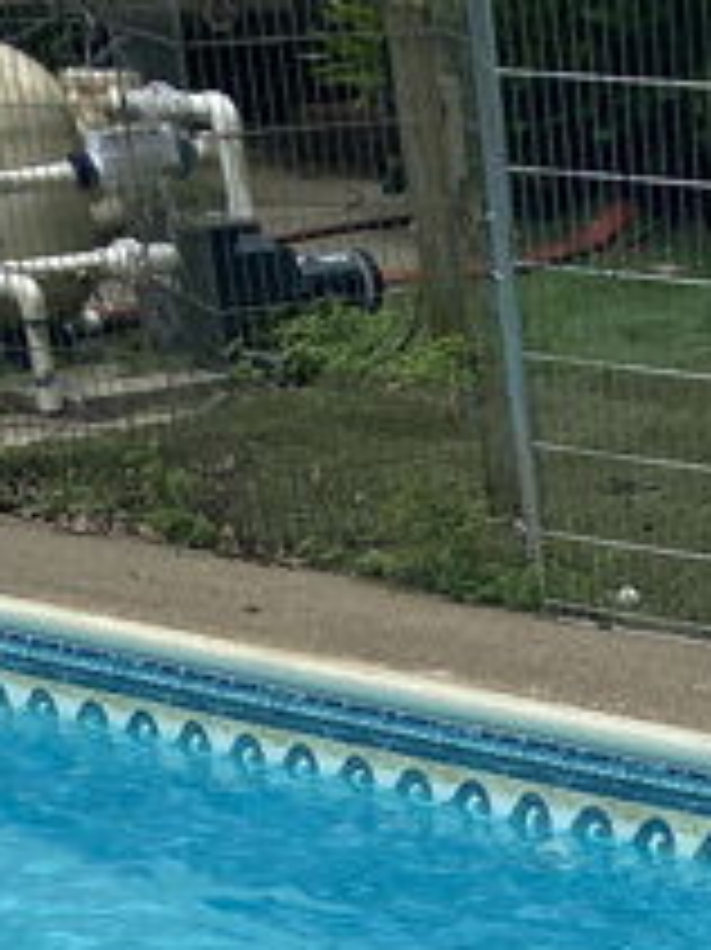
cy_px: 2233
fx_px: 3454
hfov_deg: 10.9
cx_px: 1314
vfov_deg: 12.5
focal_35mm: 126
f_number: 1.8
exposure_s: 1/1043
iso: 32
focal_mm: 4.25
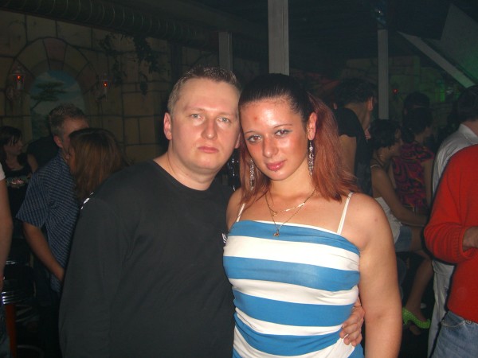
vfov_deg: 37.7
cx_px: 239
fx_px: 525
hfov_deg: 49.0
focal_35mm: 38
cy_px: 179
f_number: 2.8
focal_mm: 7.9
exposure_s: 1/60
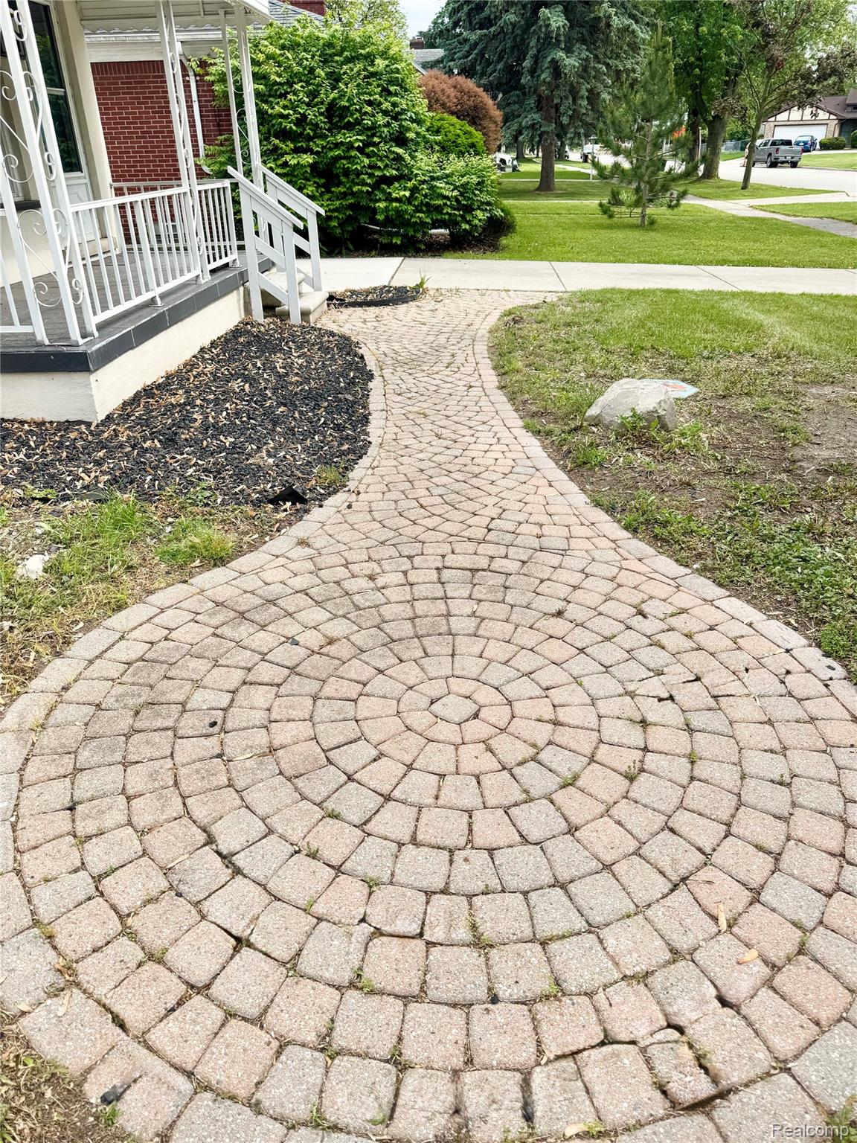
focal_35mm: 24
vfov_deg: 71.6
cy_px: 572
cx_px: 428
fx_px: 792
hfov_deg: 56.8
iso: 80
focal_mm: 6.76
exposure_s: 1/2506
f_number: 1.78
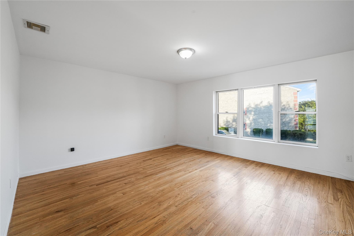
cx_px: 177
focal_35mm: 14
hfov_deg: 104.3
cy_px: 118
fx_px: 138
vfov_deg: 81.2
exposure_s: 1/40
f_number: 10
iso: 1600
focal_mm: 14
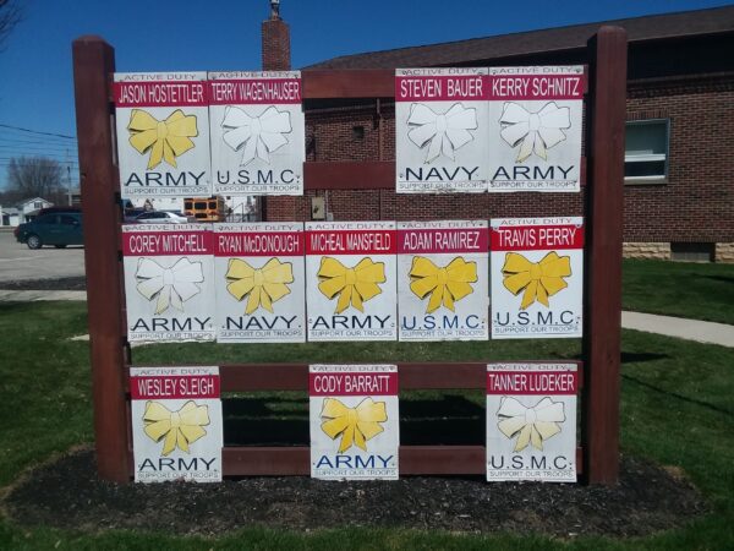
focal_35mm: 29
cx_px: 367
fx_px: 615
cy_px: 276
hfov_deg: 61.7
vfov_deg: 48.2
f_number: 1.9
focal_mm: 2.47
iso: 40
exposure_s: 1/3663
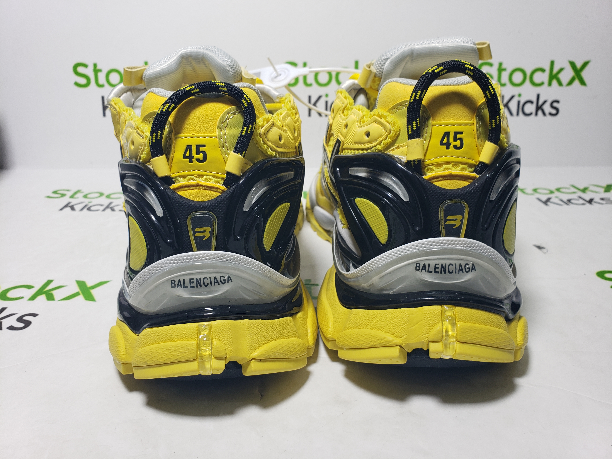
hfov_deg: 67.3
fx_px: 460
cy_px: 230
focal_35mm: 26
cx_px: 306
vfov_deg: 53.1
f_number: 2.4
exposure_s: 1/169
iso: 50
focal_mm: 4.3
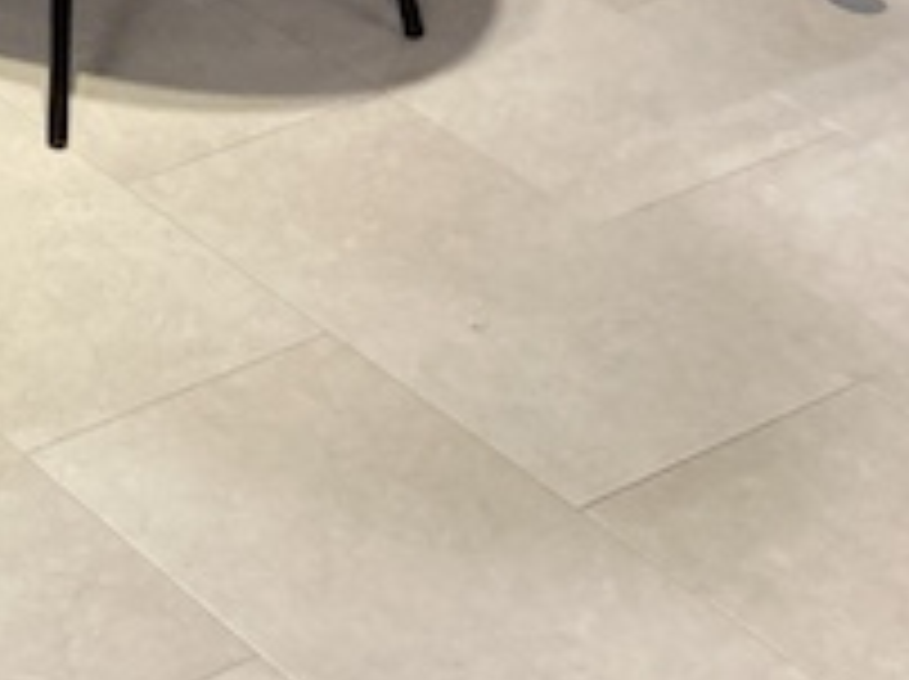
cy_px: -581
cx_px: -657
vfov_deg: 12.1
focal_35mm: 111
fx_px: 2911
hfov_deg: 15.6
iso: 80
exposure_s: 1/60
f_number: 1.8
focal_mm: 3.99
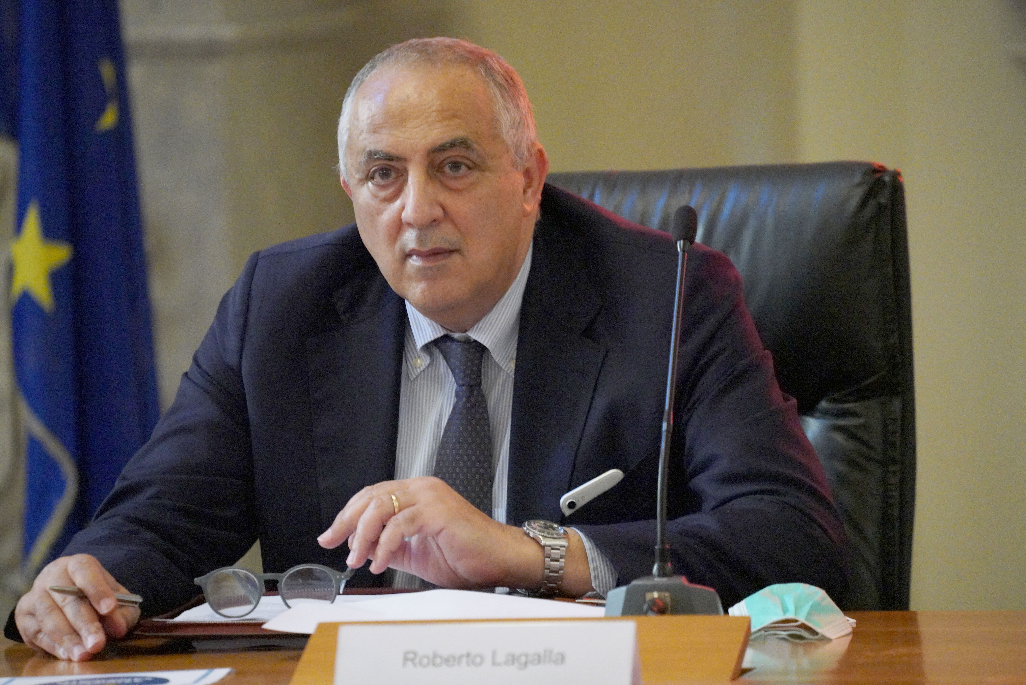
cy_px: 342
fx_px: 9834
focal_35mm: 345
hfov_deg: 6.0
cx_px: 513
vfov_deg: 4.0
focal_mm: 345
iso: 16000
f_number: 5.6
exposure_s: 1/160
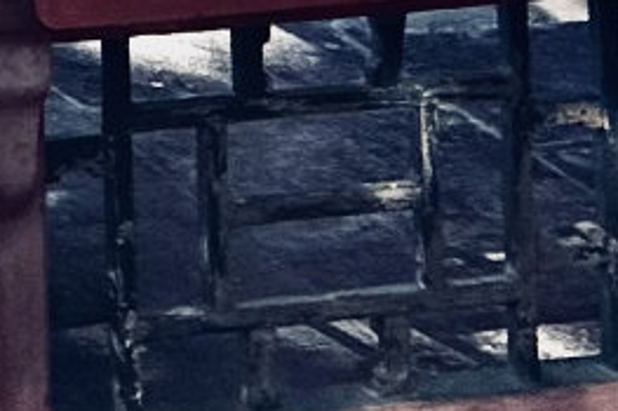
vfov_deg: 6.4
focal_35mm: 152
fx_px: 2608
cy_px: -1456
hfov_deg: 11.7
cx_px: -731
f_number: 1.8
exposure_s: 1/1009
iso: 80
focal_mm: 6.9
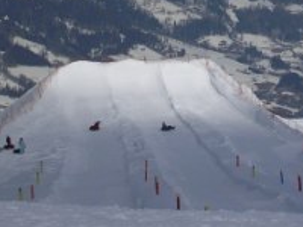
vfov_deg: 5.8
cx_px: 229
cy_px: 51
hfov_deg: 7.7
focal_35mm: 257
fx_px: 2250
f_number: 4.9
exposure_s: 1/1500
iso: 50
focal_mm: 17.4
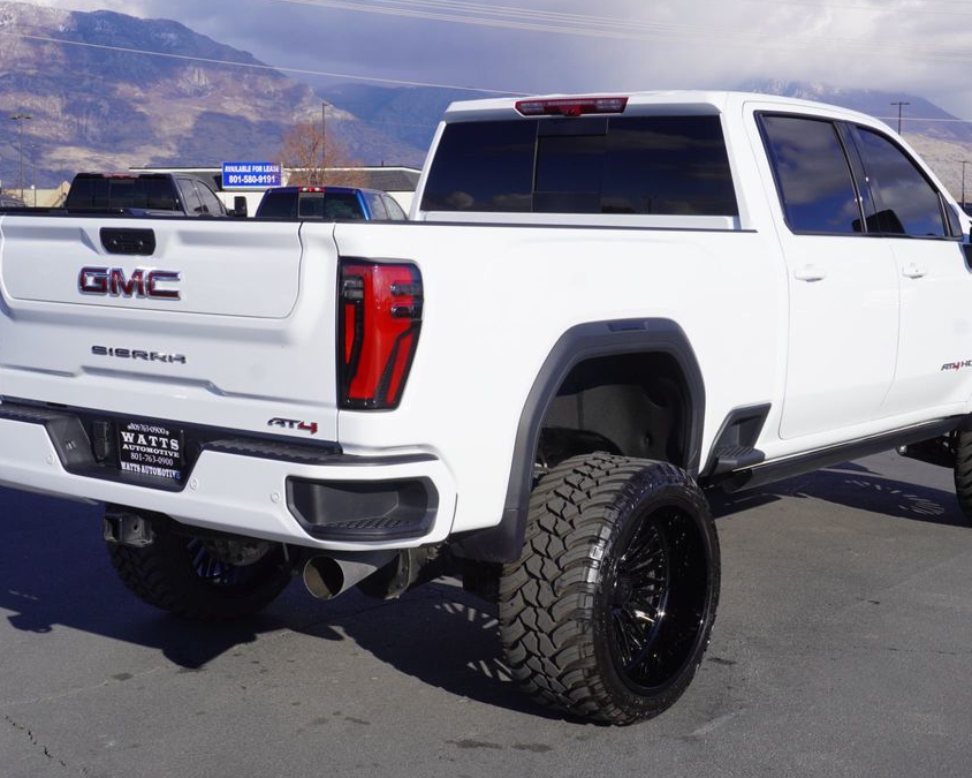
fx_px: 1426
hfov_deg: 37.6
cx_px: 530
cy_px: 390
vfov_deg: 30.5
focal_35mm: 50
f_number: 11
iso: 100
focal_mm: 29
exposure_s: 1/200
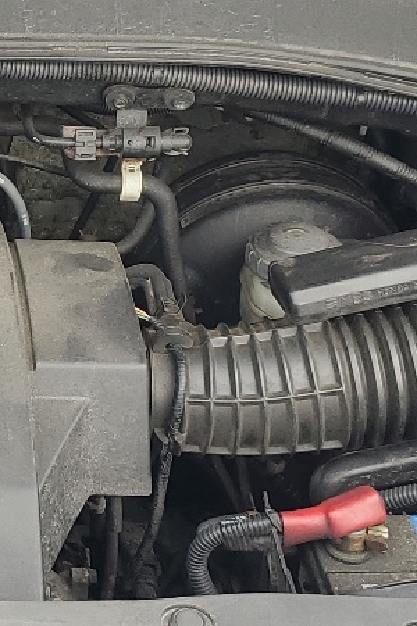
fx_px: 1670
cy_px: 265
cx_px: -192
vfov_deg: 21.2
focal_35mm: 96
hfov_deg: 13.5
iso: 50
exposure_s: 1/385
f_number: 1.5
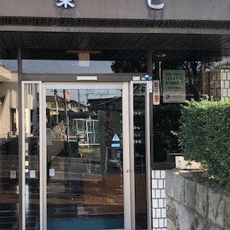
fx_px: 391
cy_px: 121
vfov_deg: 32.8
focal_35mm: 52
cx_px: 95
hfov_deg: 32.7
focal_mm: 3.99
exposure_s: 1/120
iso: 25
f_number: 1.8
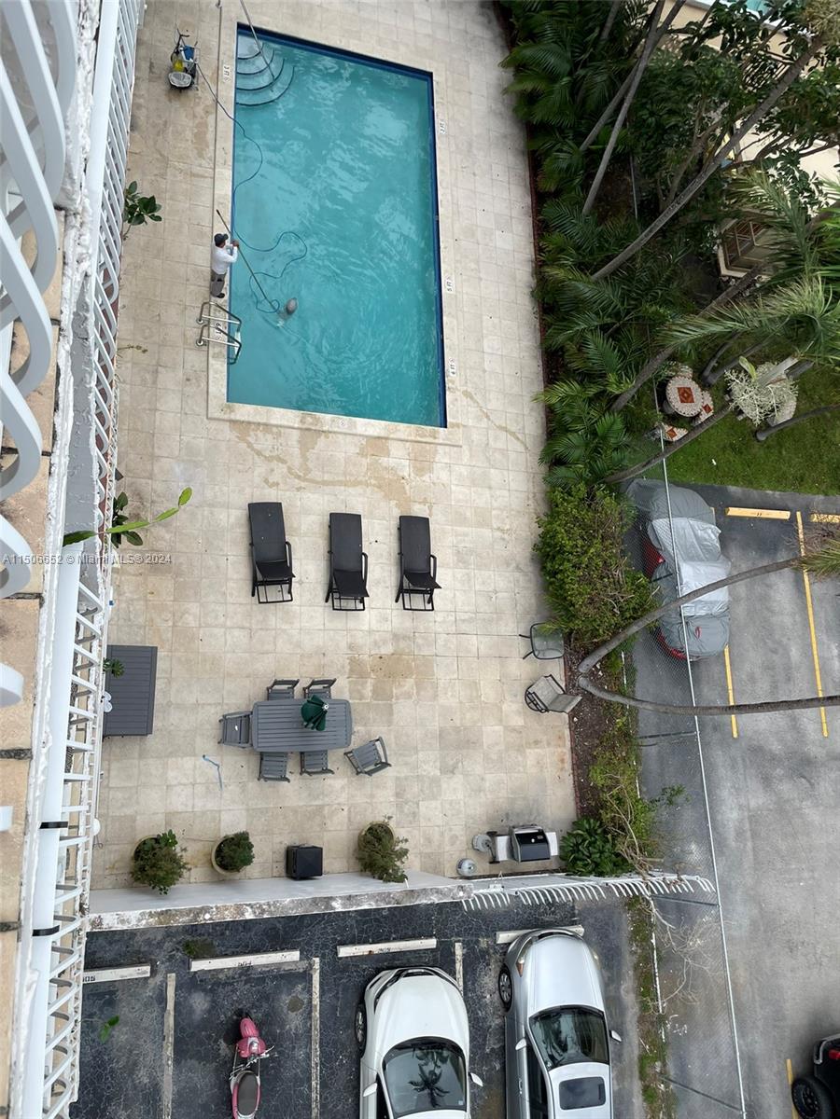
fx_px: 841
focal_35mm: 26
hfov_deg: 53.1
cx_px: 420
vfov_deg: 67.3
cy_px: 560
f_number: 1.6
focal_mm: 4.2
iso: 32
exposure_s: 1/1453
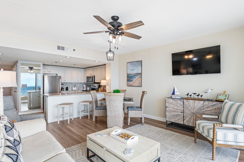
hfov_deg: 93.3
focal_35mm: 17
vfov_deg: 70.4
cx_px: 122
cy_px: 81
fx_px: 115
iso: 100
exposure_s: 1/2
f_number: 7.1
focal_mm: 17
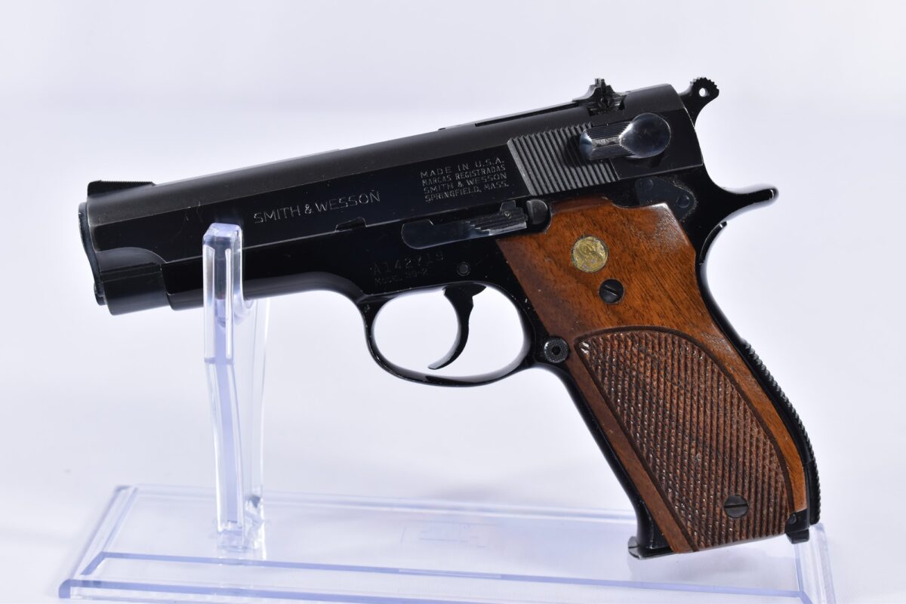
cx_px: 453
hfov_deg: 24.6
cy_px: 302
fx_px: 2076
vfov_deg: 16.6
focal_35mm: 82
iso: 640
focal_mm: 55
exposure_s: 1/40
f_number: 5.6
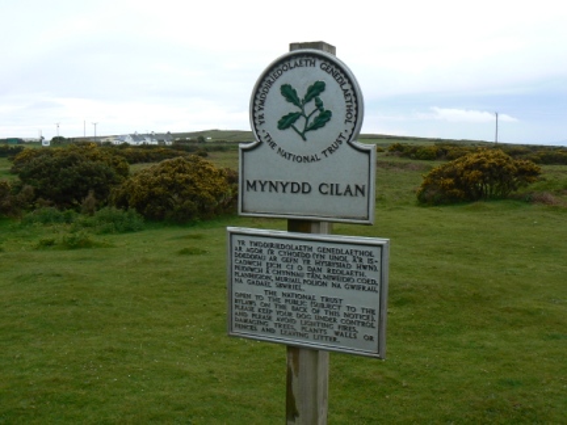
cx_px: 284
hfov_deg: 51.4
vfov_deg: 39.7
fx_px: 590
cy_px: 212
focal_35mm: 36
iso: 80
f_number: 5.6
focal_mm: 6
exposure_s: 1/160
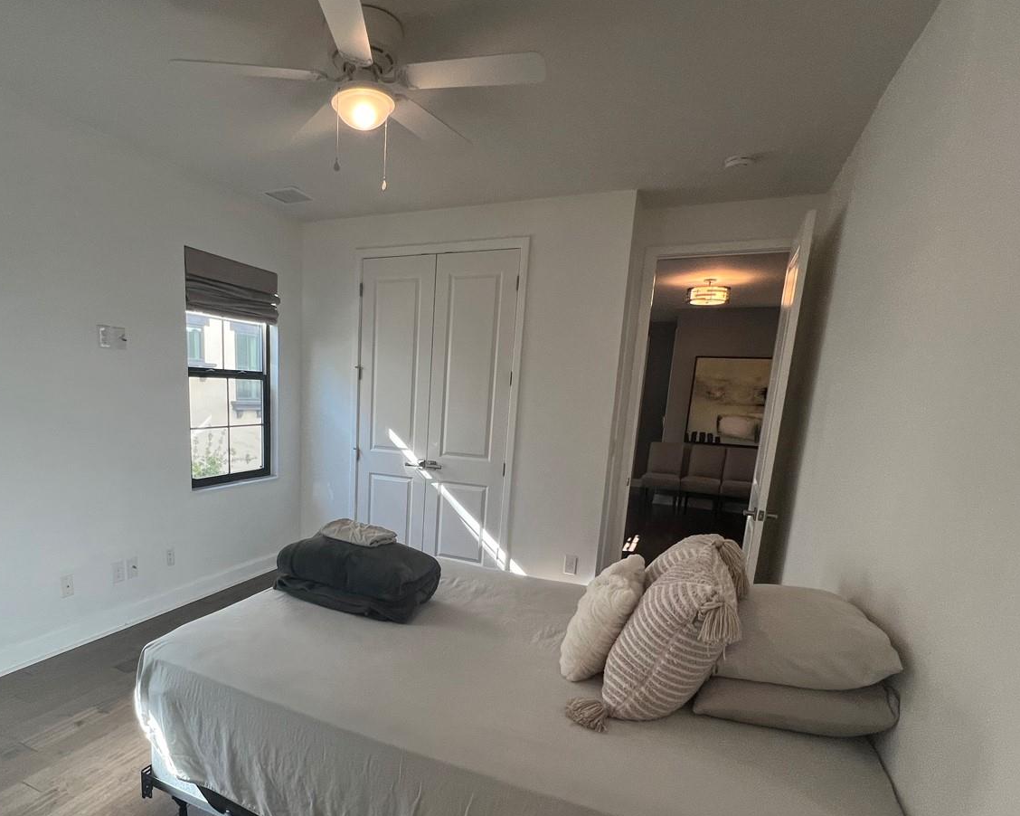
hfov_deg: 85.3
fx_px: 543
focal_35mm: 18
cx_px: 407
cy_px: 508
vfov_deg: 72.6
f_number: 1.8
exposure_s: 1/120
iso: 100
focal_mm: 1.57
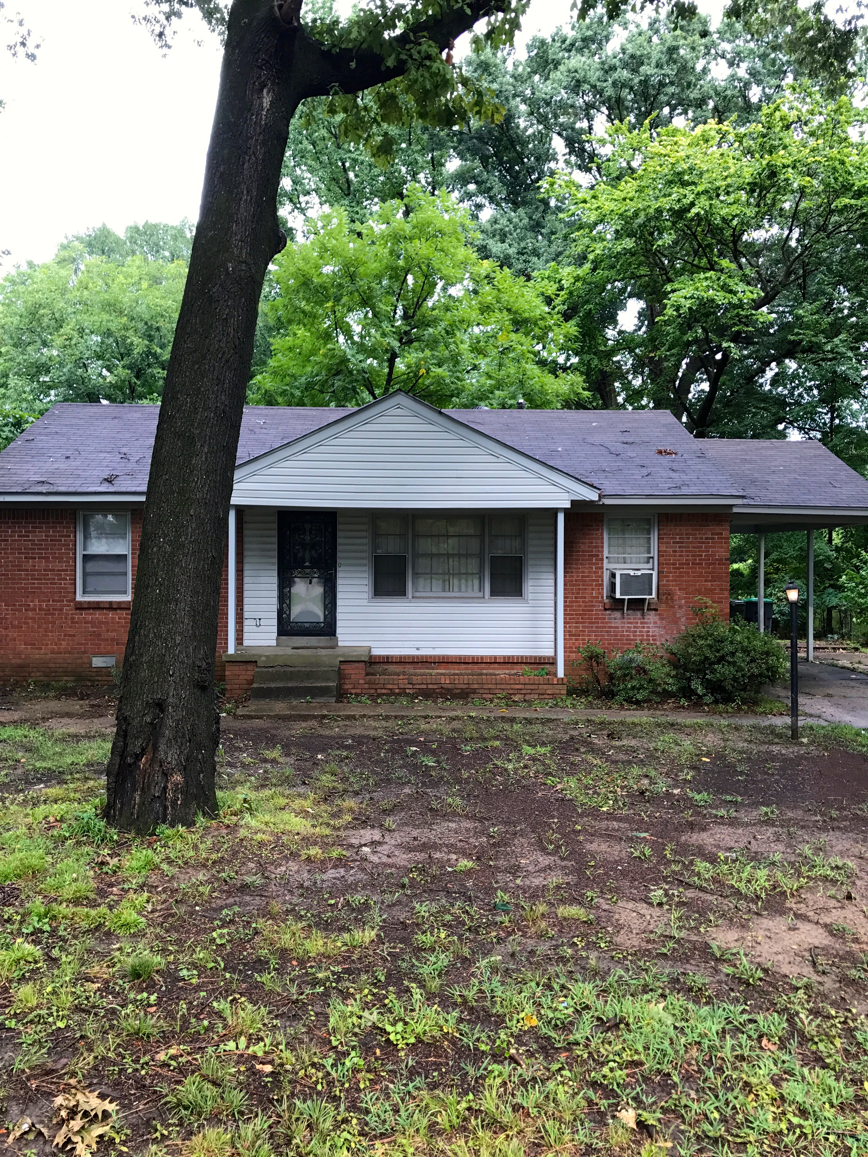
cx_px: 434
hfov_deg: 49.7
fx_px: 936
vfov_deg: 63.4
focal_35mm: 28
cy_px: 578
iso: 20
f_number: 1.8
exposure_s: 1/114
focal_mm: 3.99
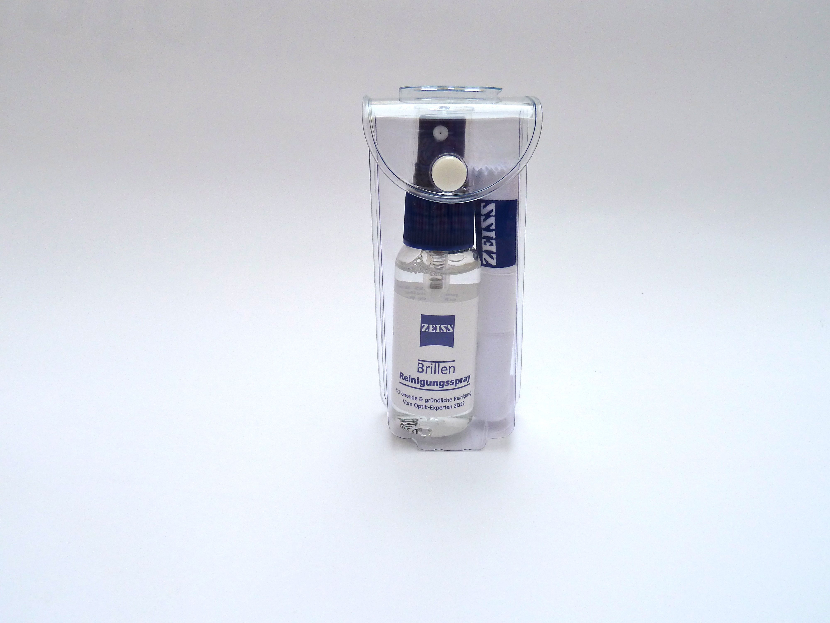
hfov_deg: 60.0
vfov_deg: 46.8
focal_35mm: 30
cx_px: 415
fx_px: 719
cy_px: 312
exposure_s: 1/320
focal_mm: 5
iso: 80
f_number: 4
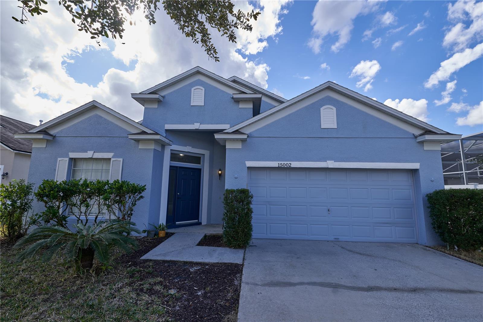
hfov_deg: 104.3
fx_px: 188
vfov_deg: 81.2
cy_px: 161
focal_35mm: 14
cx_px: 242
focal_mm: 14
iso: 100
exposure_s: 1/200
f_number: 5.6
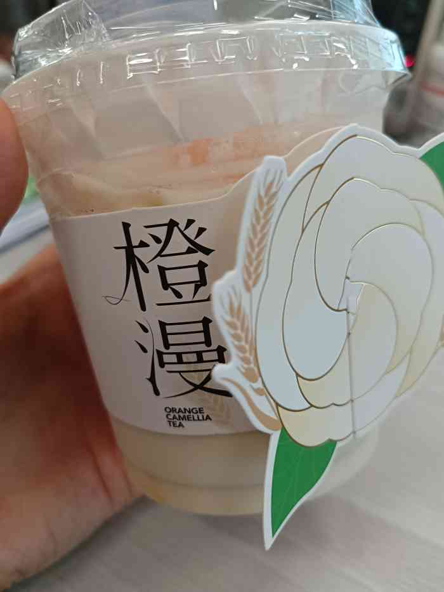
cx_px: 222
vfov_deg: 65.3
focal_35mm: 27
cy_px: 296
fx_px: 462
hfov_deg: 51.4
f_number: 1.9
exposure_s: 1/50
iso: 902
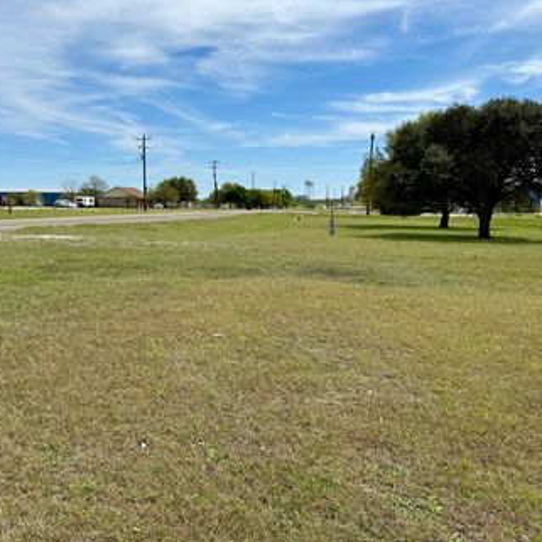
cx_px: 208
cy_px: 261
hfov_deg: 49.3
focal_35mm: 33
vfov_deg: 49.7
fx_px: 585
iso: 80
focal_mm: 6.76
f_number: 1.78
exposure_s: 1/5714
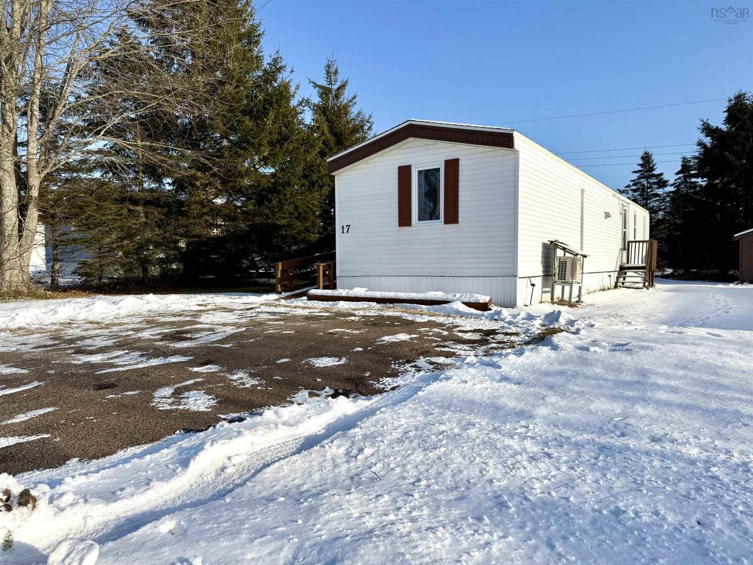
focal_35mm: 24
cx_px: 376
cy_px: 282
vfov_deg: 56.8
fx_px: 522
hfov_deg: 71.6
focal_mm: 6.76
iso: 80
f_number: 1.78
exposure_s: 1/7353
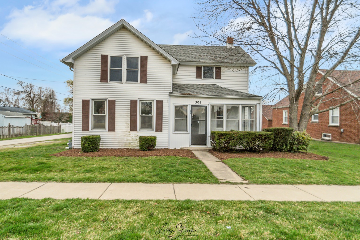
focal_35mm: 17
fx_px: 170
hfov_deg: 93.2
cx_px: 172
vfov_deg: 70.4
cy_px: 114
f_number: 8
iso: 400
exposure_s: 1/2000
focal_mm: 11
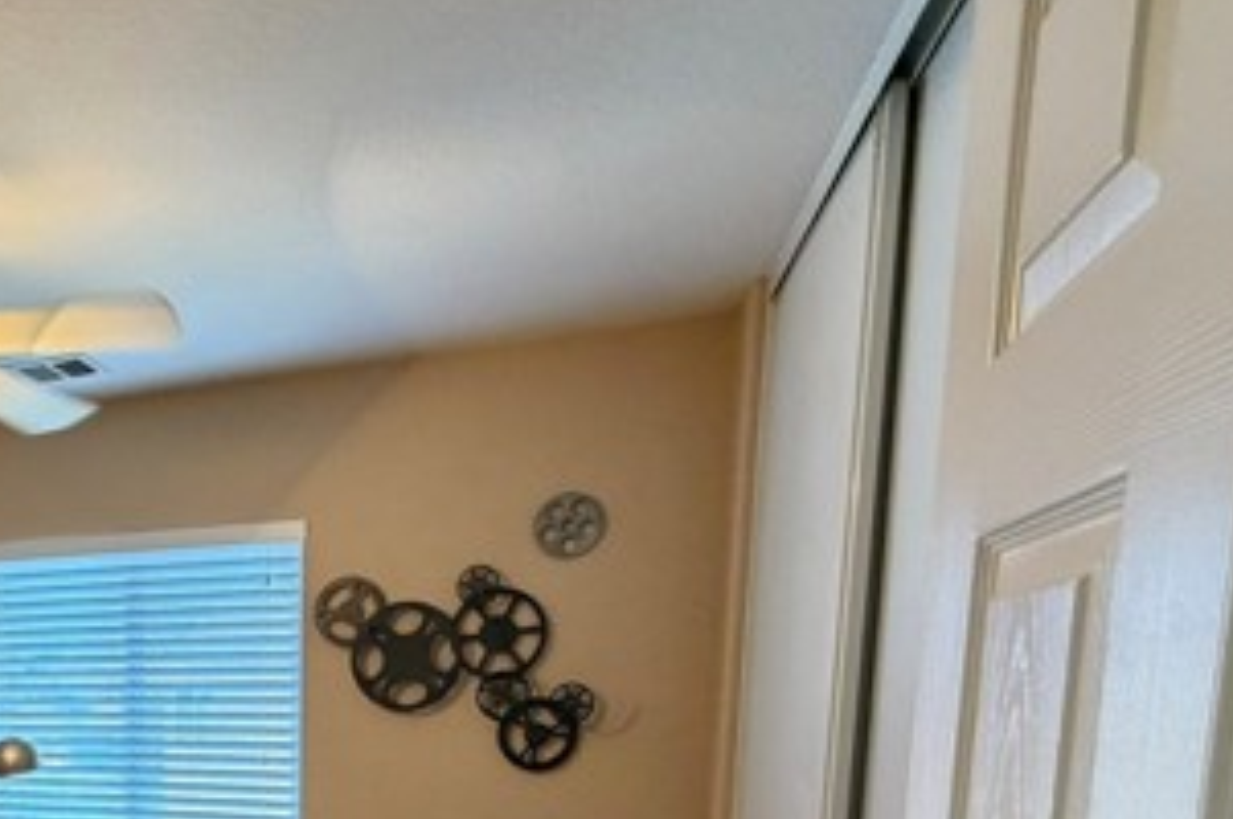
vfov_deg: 37.4
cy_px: 831
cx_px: 102
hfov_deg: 52.3
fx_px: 1061
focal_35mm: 31
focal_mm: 2.22
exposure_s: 1/60
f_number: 2.2
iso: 320
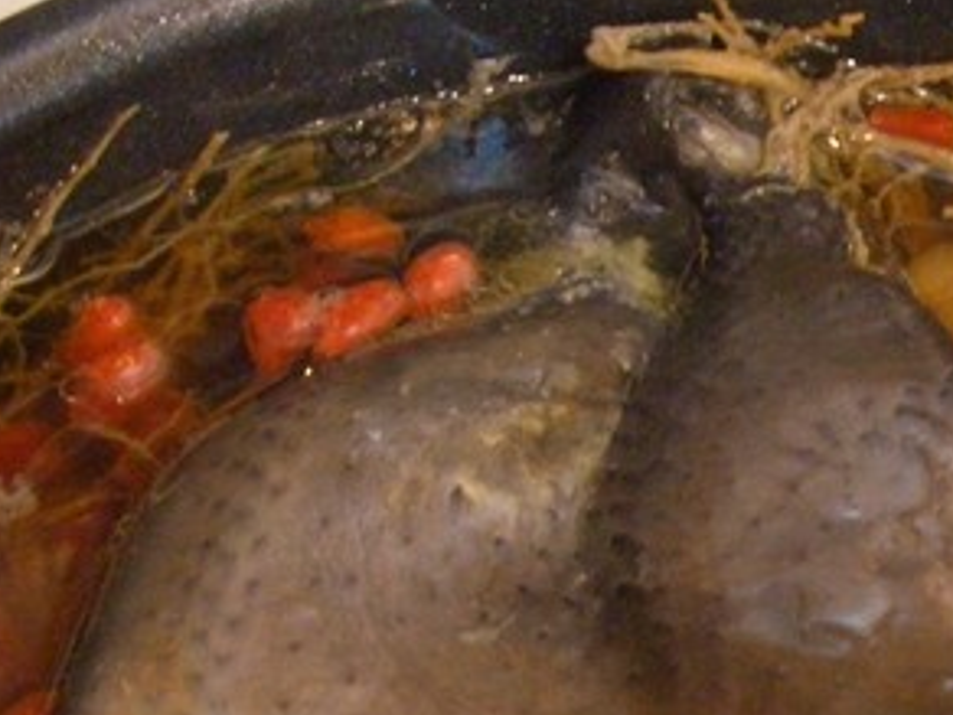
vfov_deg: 15.0
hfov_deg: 20.1
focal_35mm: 96
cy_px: 784
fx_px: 2643
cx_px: 836
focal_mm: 5.8
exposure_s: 1/8
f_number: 2.6
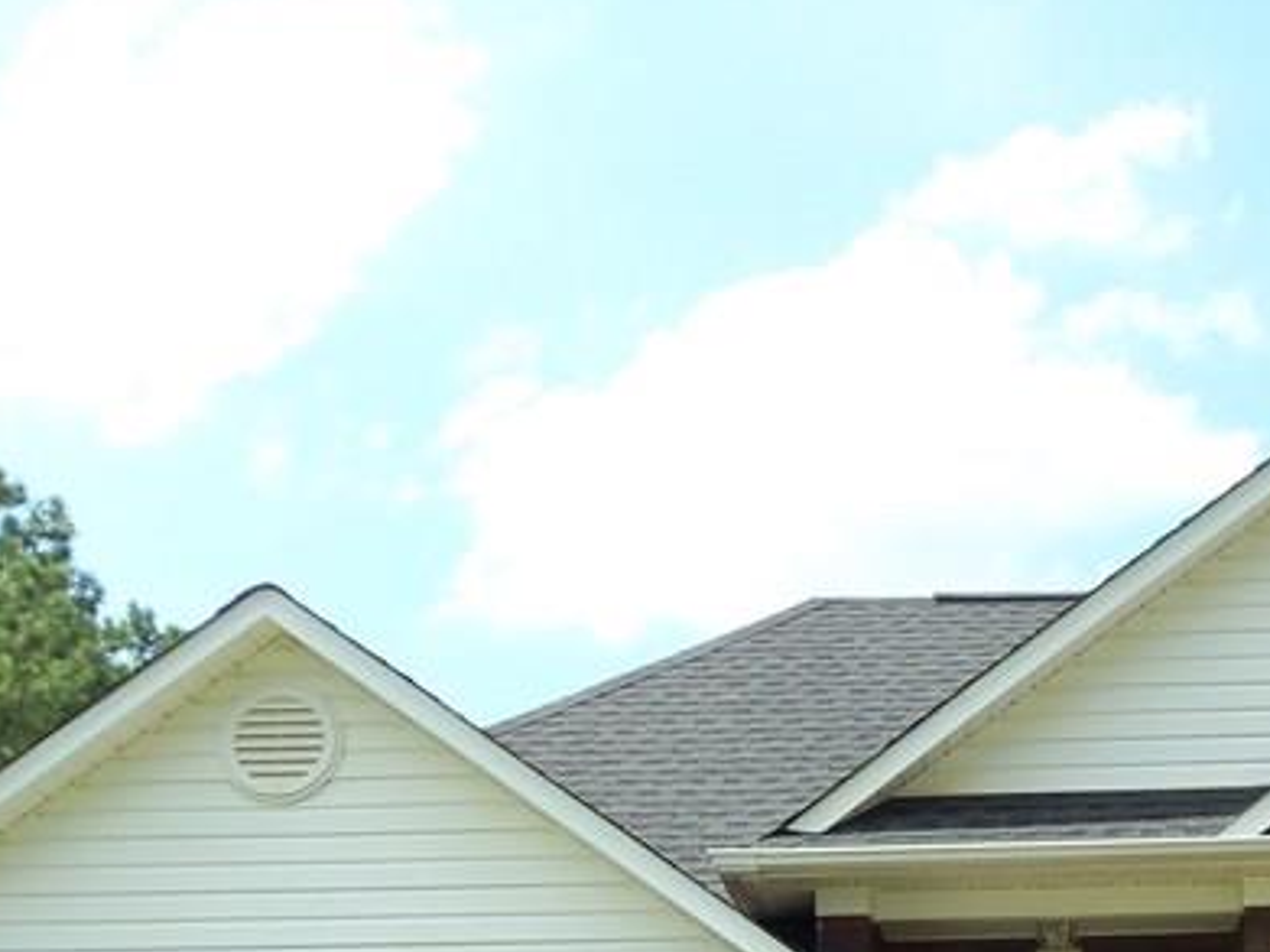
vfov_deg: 18.8
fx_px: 2787
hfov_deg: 24.8
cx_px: 1166
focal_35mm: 76
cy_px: 968
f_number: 3.4
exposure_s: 1/320
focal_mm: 5.2
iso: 80
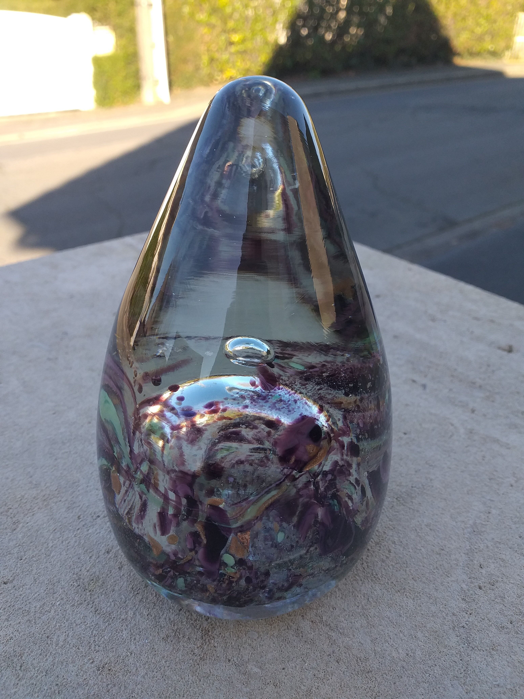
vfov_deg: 67.3
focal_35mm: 26
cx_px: 262
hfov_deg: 53.1
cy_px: 350
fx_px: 525
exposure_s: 1/351
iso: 40
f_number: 1.9
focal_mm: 3.6
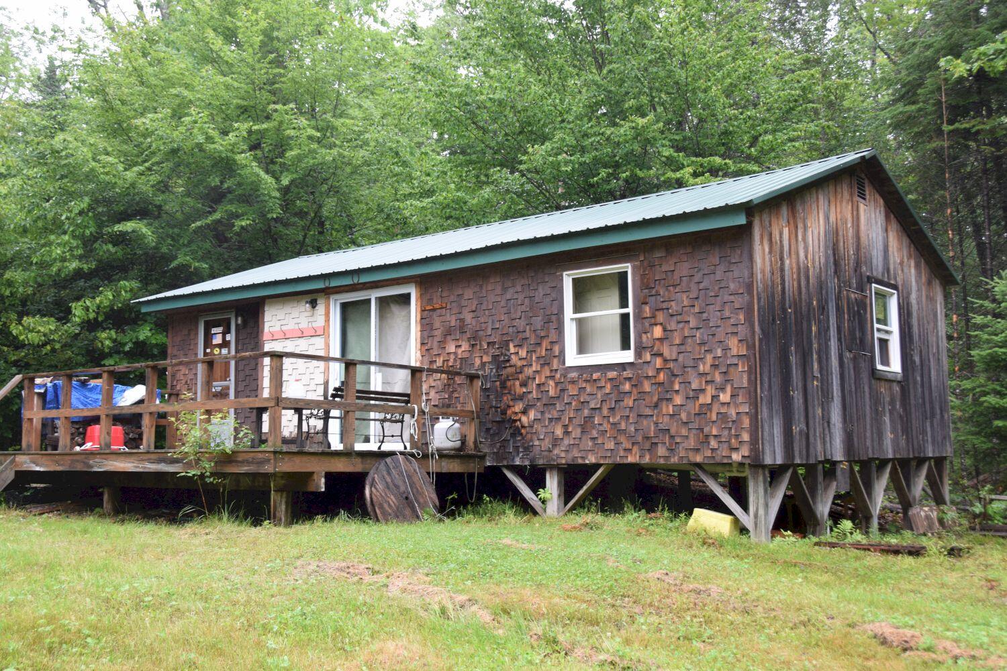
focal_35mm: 39
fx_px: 1091
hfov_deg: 49.6
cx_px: 504
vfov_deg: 34.2
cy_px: 336
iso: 400
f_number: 6.3
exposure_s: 1/160
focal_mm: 26
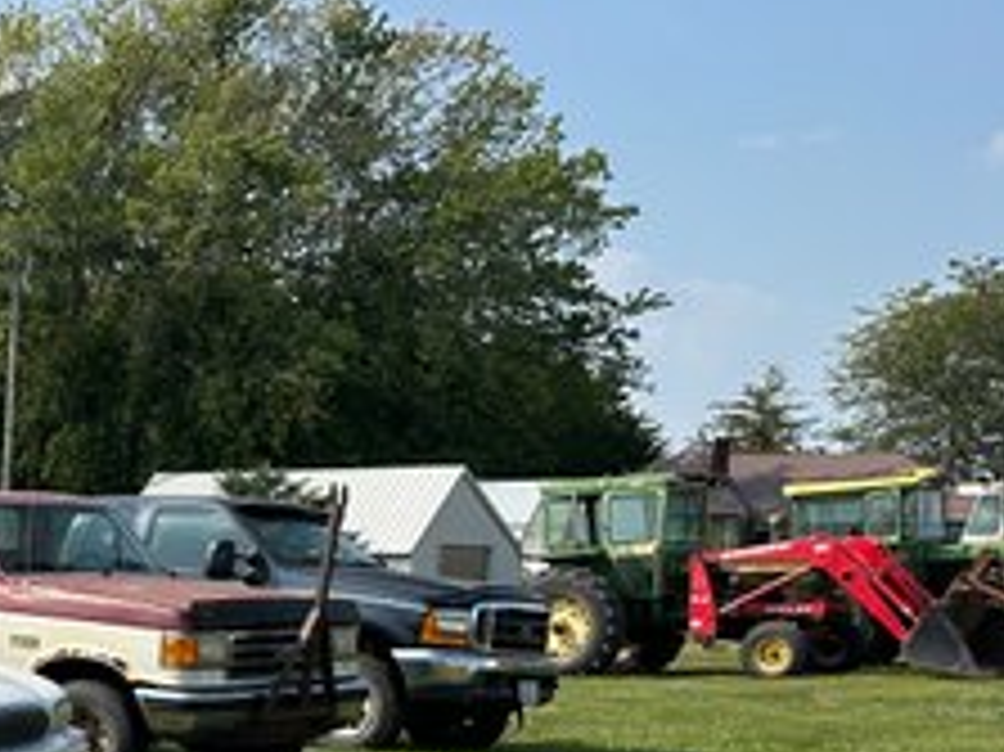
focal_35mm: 68
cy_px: 768
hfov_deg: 24.0
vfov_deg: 20.8
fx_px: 1971
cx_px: -398
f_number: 1.78
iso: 80
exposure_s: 1/4762
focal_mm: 6.86
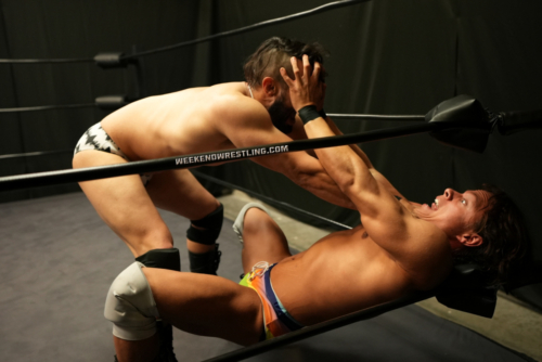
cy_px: 181
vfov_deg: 37.9
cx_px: 271
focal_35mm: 35
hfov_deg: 54.4
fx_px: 527
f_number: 2.8
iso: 4000
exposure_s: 1/125
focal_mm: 35
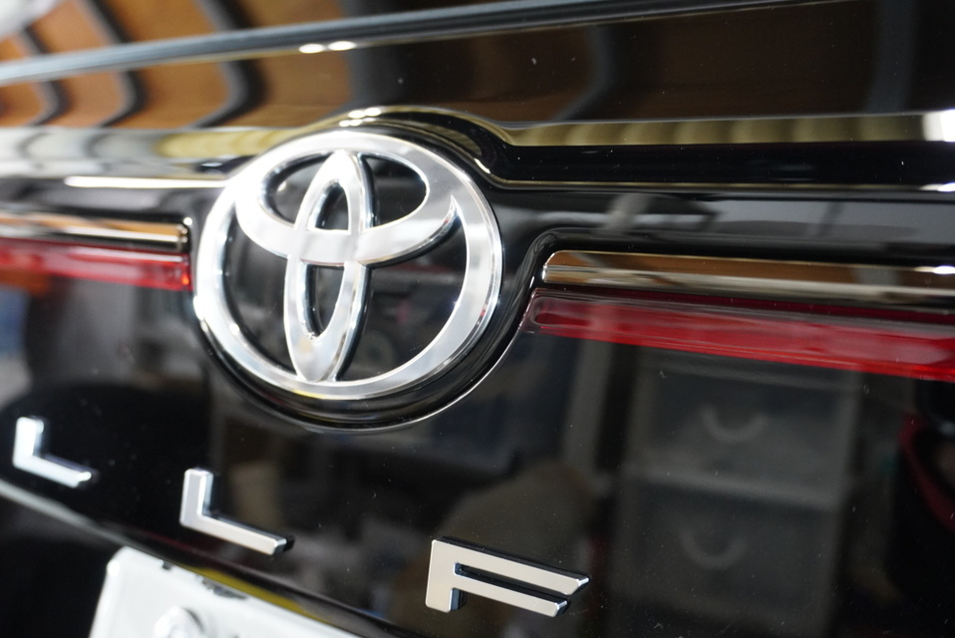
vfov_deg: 40.0
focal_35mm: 33
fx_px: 876
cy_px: 319
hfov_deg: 57.2
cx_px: 478
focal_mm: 22
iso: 2000
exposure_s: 1/40
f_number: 4
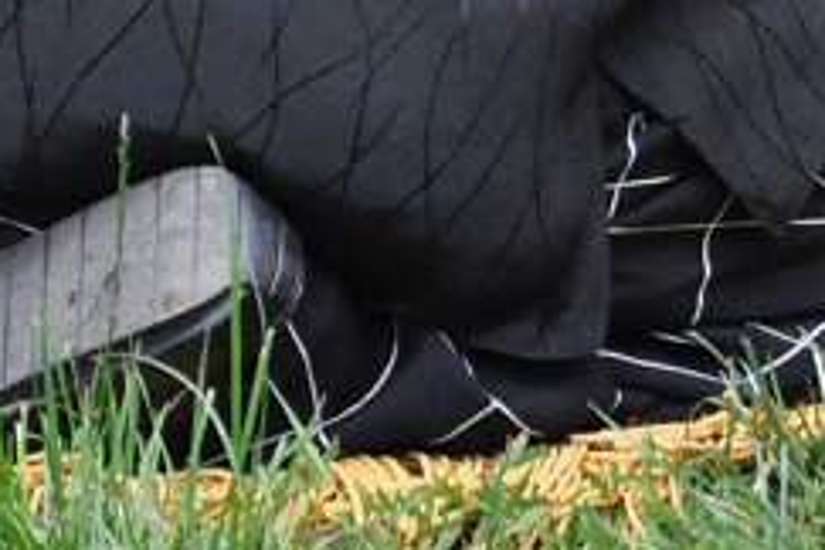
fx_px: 14401
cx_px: 424
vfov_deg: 2.2
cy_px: -684
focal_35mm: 628
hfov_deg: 3.3
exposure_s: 1/400
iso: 3200
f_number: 5.6
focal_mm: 85
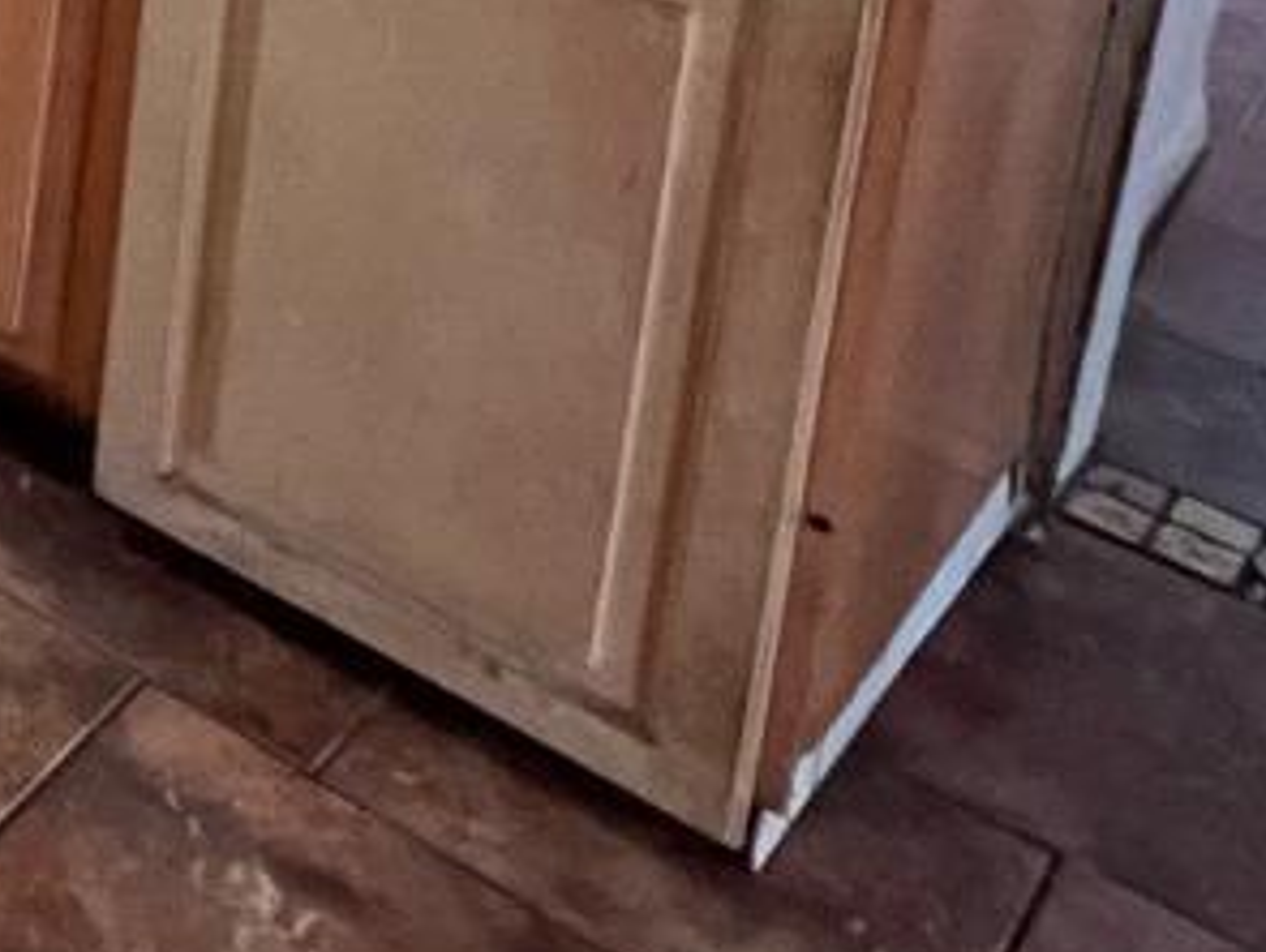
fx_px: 2417
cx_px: -1382
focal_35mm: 66
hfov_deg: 17.9
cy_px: -830
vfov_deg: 17.5
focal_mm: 1.57
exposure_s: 1/60
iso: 1000
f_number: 1.8
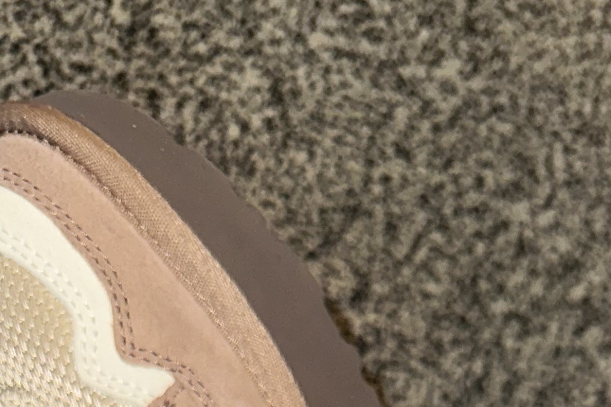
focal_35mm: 78
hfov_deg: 25.9
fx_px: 1324
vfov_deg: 13.5
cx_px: 403
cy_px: 932
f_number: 1.78
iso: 64
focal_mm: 6.86
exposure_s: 1/20
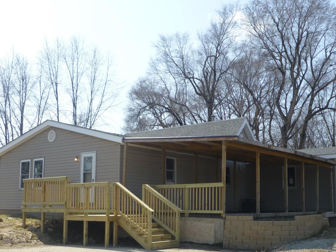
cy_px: 166
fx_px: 437
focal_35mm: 45
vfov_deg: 32.0
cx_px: 175
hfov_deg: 42.1
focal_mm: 6.1
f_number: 3.7
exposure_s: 1/1000
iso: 100
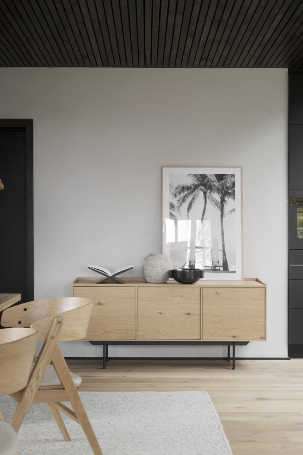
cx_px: 145
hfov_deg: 28.6
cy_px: 254
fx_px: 594
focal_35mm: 47
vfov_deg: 41.9
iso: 100
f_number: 7.1
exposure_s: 1/1.67
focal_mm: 37
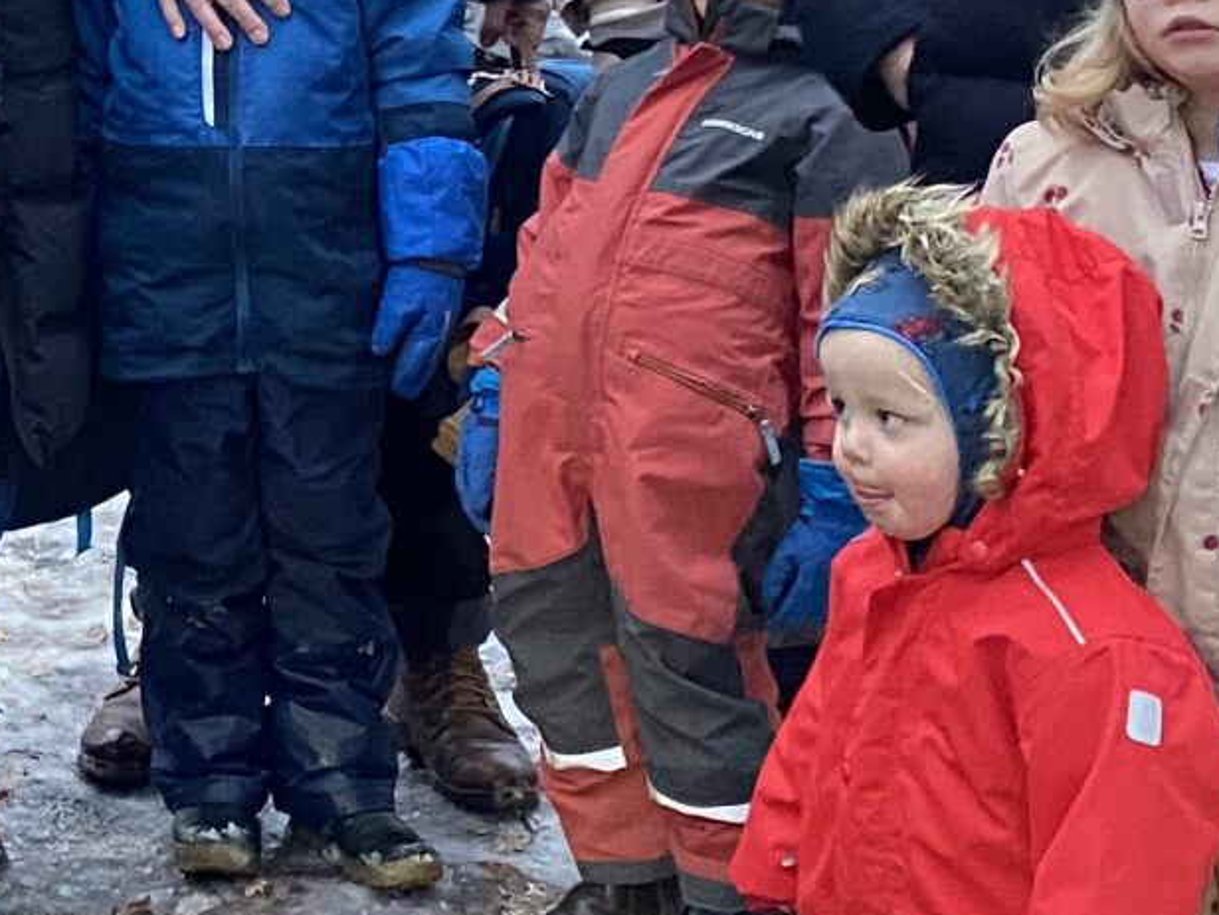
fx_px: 3803
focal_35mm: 108
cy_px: -180
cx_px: -467
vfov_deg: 13.3
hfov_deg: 16.9
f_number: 1.8
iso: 320
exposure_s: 1/50
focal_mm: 4.25
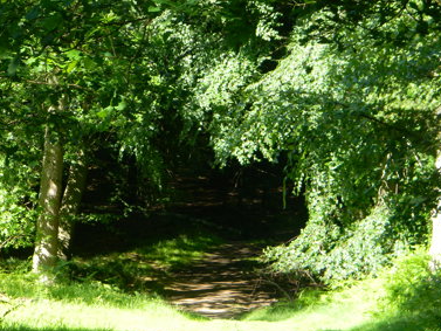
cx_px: 178
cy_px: 180
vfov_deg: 10.3
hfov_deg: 13.7
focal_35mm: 144
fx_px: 1835
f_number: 4.7
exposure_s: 1/124
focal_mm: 19
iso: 161
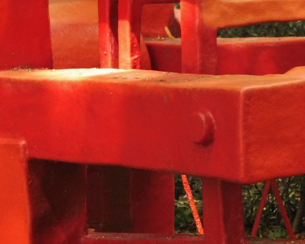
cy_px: 29
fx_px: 3287
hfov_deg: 5.3
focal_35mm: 364
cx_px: 217
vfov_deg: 4.3
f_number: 5.4
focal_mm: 31.3
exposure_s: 1/125
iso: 400
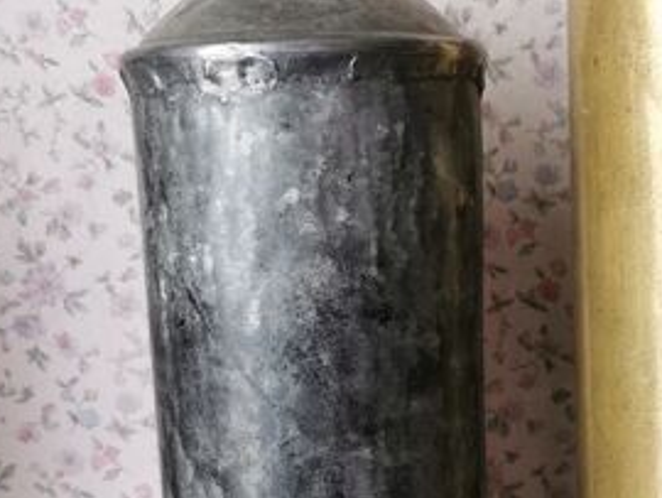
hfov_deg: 29.9
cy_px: 427
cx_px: 476
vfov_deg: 22.5
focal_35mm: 64
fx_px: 1225
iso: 200
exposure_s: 1/60
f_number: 1.6
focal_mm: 5.56
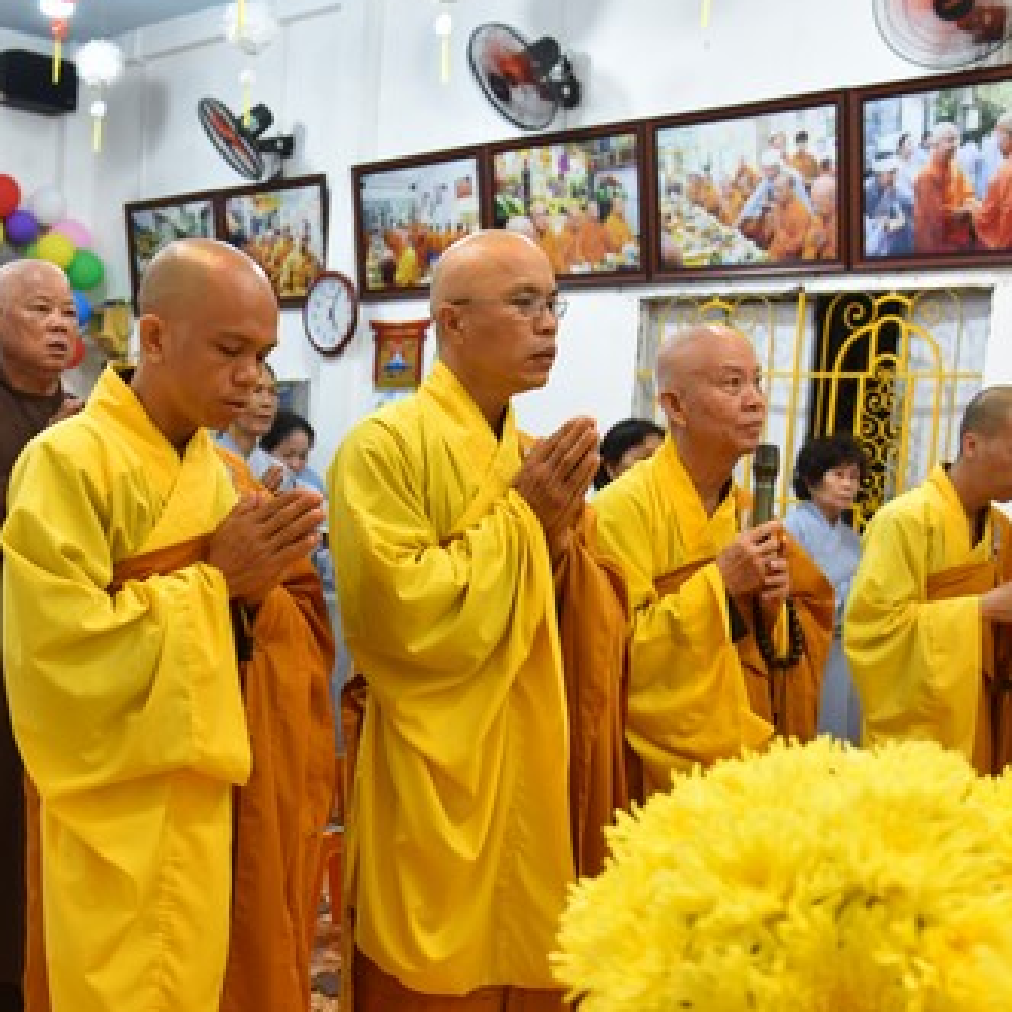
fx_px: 1654
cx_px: 369
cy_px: 591
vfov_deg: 33.9
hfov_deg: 33.8
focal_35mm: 50
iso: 640
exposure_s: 1/60
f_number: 4
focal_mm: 30
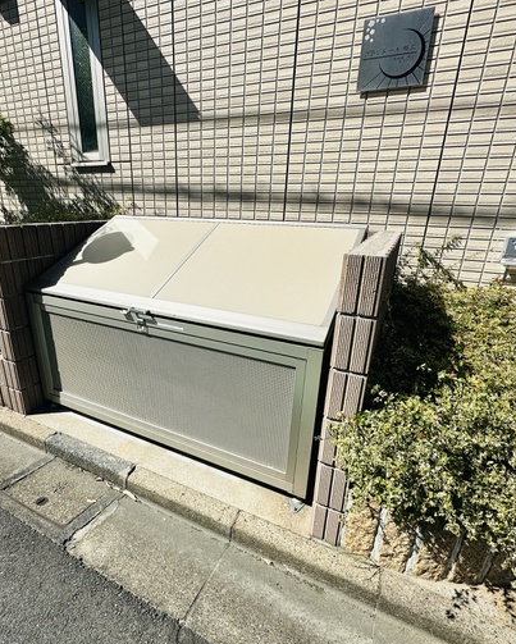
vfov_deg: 83.2
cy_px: 332
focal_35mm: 19
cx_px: 219
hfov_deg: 70.5
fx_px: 362
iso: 50
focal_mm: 2.22
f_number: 2.2
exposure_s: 1/2959
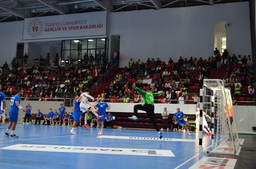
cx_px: 128
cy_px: 84
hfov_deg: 43.7
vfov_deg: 29.7
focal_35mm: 45
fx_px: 319
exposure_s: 1/125
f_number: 5.6
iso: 250
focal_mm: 30
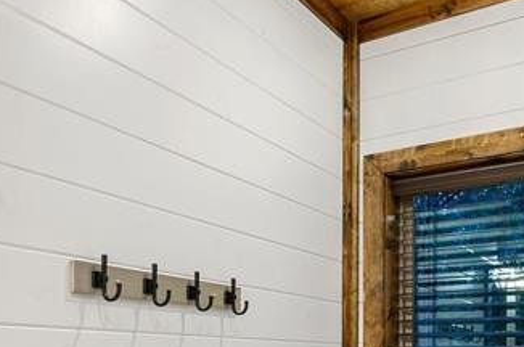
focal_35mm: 44
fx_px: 639
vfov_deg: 27.9
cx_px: 245
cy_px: 376
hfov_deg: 44.6
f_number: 9
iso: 400
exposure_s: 1/5
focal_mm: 14
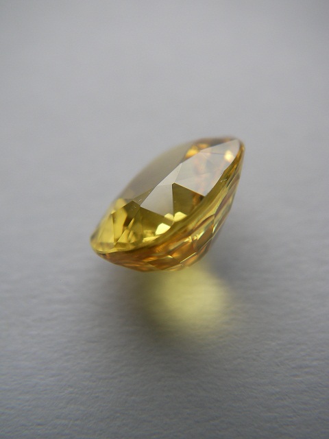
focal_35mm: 38
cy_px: 220
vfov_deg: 49.0
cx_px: 164
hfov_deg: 37.7
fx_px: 482
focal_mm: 6.3
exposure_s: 1/117
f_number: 3.3
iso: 50
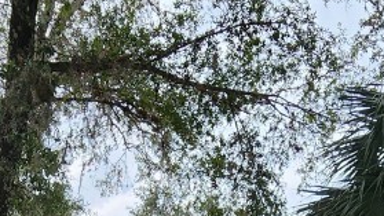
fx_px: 530
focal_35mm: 52
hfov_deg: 39.9
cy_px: 418
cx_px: 190
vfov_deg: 17.4
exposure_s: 1/1245
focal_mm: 2.2
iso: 50
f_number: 2.2
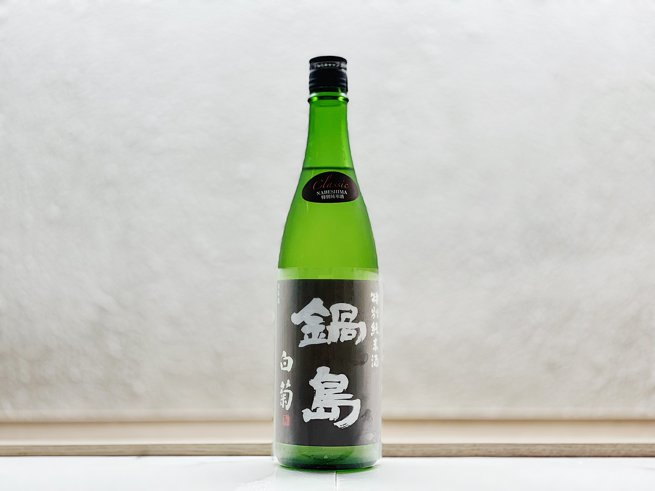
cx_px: 328
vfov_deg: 28.0
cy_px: 246
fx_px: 984
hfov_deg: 36.8
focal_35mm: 52
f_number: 2
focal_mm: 6
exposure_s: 1/100
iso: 80
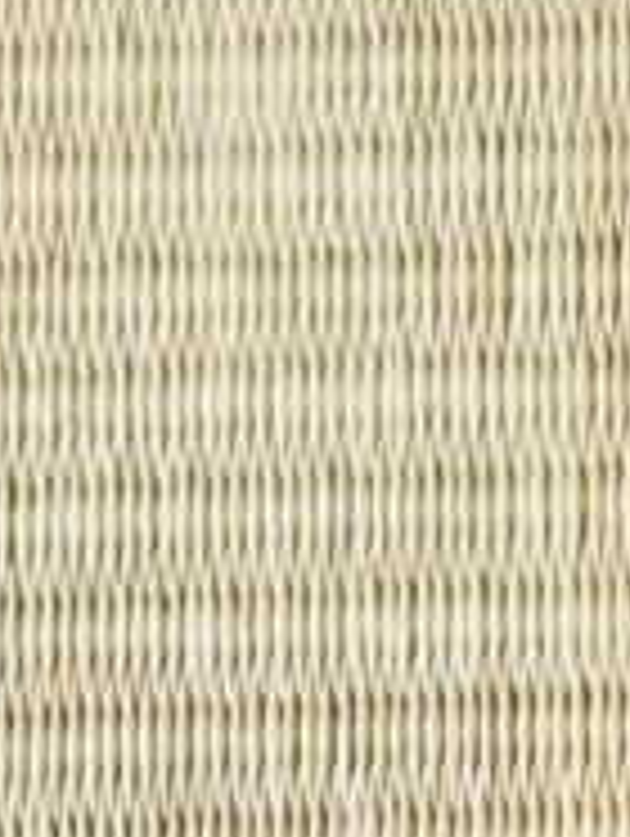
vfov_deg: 12.8
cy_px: -567
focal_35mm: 143
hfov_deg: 9.5
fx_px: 3462
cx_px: 1372
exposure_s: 1/933
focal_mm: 5.96
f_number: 1.6
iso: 50
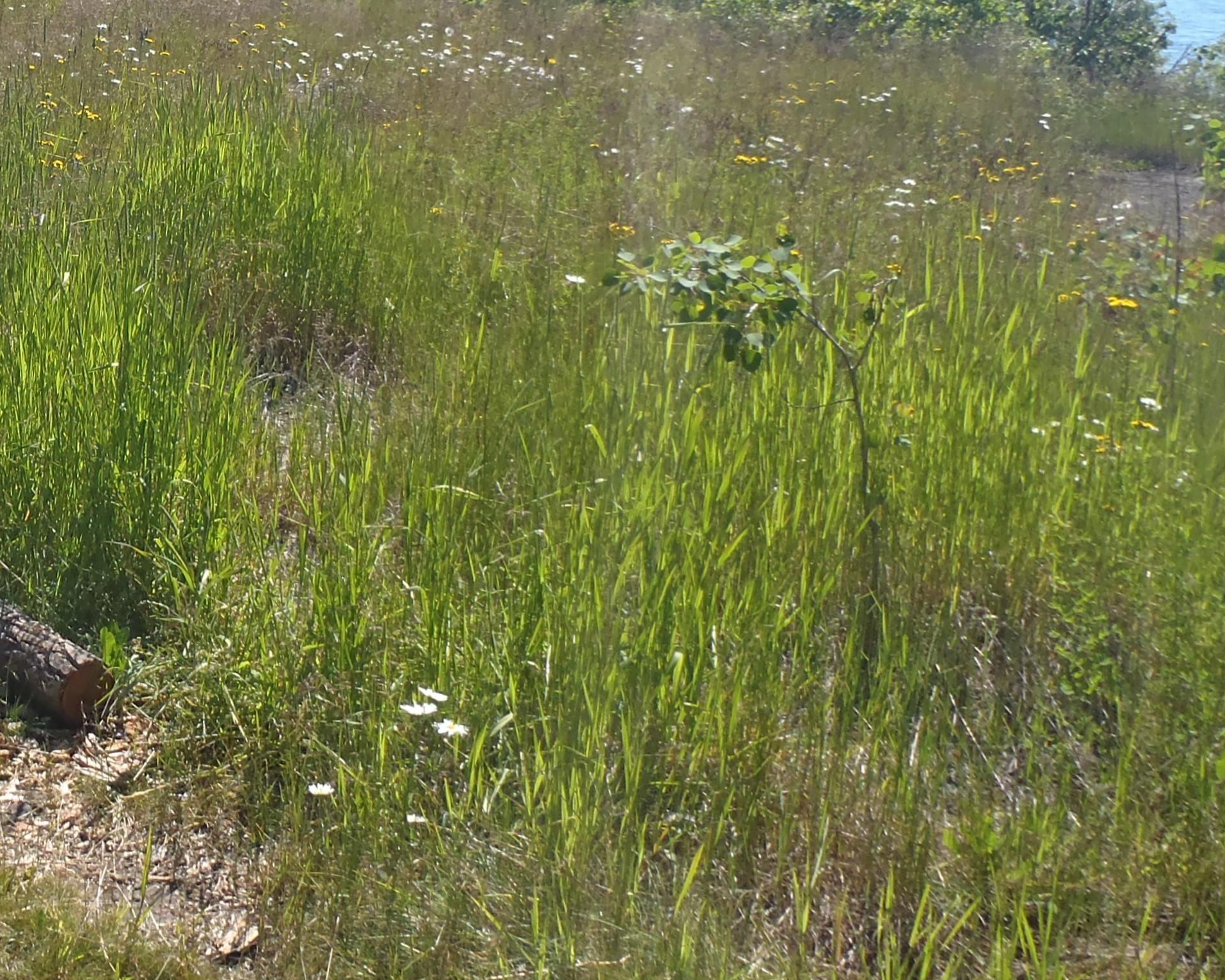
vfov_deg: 25.1
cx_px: 82
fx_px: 2139
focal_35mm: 59
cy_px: 107
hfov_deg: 30.3
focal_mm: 5
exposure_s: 1/60
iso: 100
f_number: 10
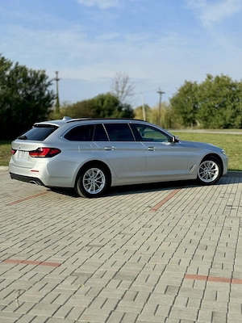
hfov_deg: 30.3
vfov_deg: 39.7
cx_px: 121
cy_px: 162
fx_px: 447
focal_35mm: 48
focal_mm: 6.76
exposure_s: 1/4878
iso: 64
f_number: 1.78
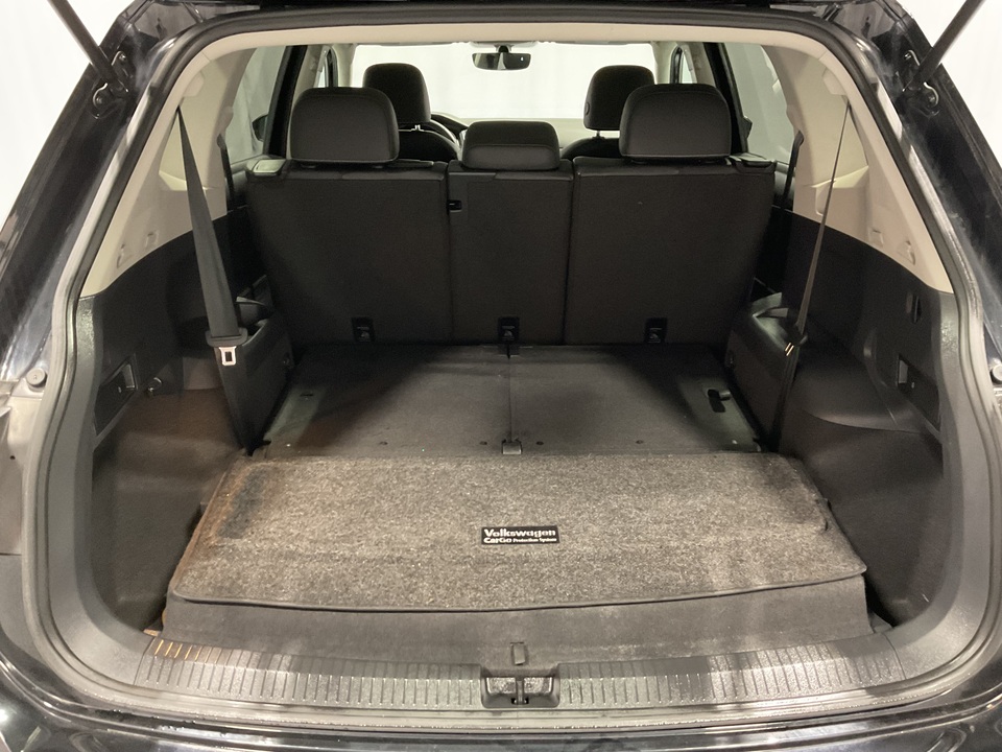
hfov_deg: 61.7
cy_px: 376
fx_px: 839
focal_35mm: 29
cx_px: 501
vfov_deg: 48.2
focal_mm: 3
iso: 400
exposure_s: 1/25
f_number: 1.8
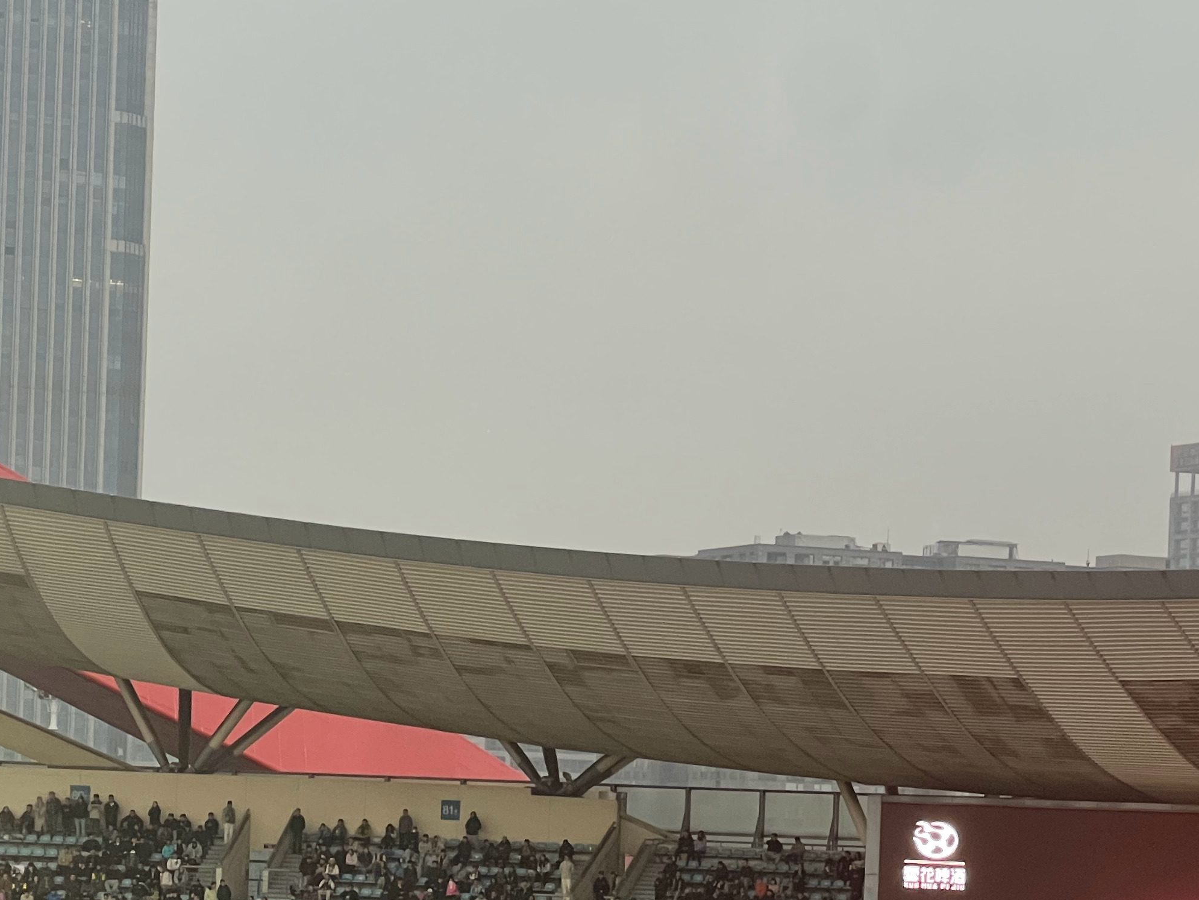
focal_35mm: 156
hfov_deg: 12.5
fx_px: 5404
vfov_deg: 9.5
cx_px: 1163
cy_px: 829
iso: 160
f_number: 2.8
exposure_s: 1/100
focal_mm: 9
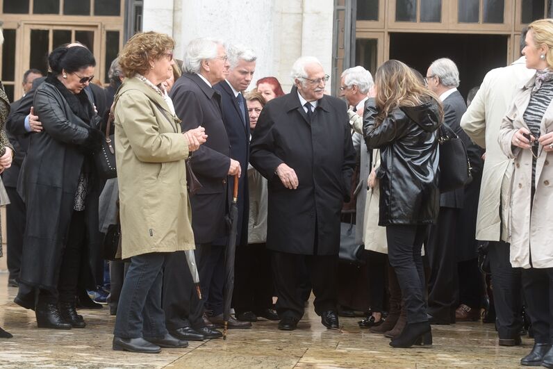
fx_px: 1506
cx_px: 276
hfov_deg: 20.8
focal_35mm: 98
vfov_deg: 14.0
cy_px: 184
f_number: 5.6
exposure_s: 1/640
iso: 800
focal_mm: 98
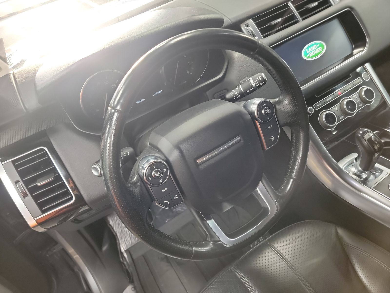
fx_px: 270
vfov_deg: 56.8
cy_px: 146
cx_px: 195
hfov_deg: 71.6
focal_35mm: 24
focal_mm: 6.7
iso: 878
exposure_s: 1/39
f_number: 1.8
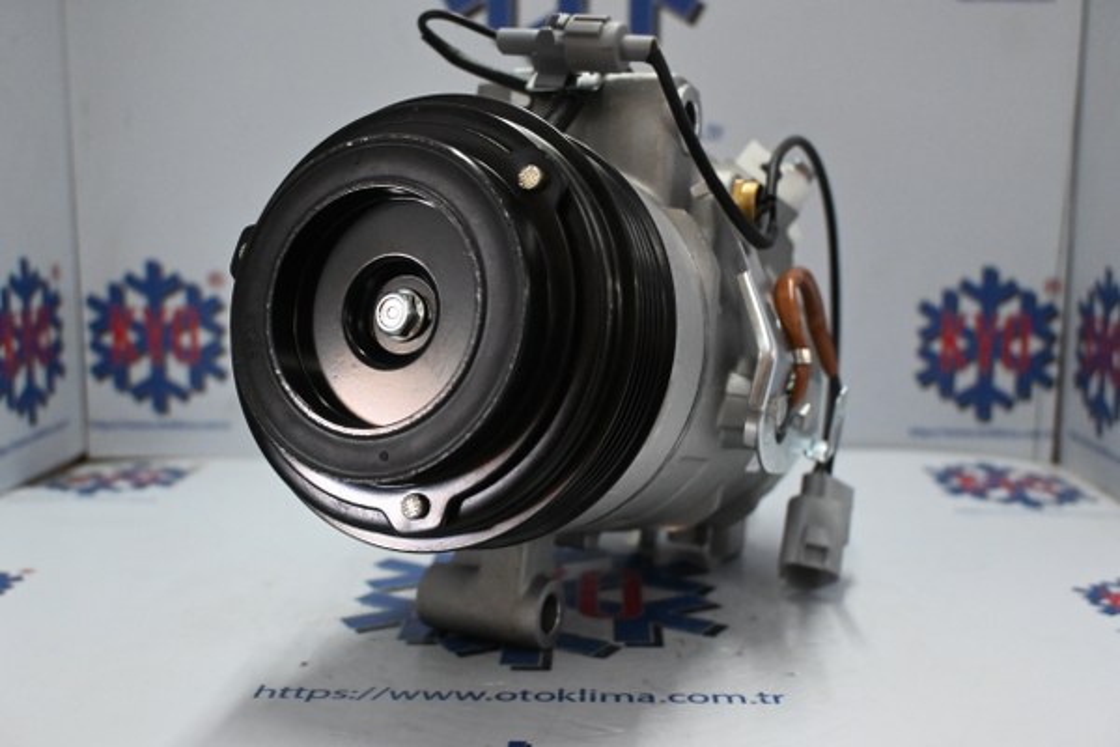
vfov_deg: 34.2
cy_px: 374
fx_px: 1213
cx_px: 560
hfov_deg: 49.6
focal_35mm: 39
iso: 3200
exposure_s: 1/100
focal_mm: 26
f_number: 4.5
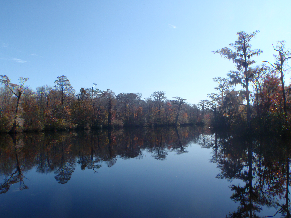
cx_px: 146
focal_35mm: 28
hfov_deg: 63.4
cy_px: 109
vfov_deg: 49.7
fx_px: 235
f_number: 5
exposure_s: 1/320
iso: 64
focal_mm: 5
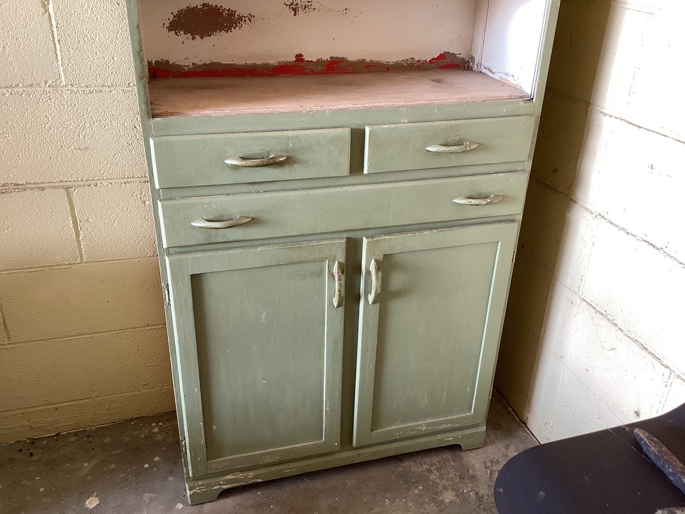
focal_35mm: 31
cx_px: 342
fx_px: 613
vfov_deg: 45.4
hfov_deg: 58.3
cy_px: 257
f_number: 2.4
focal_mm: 3.3
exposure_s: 1/60
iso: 64
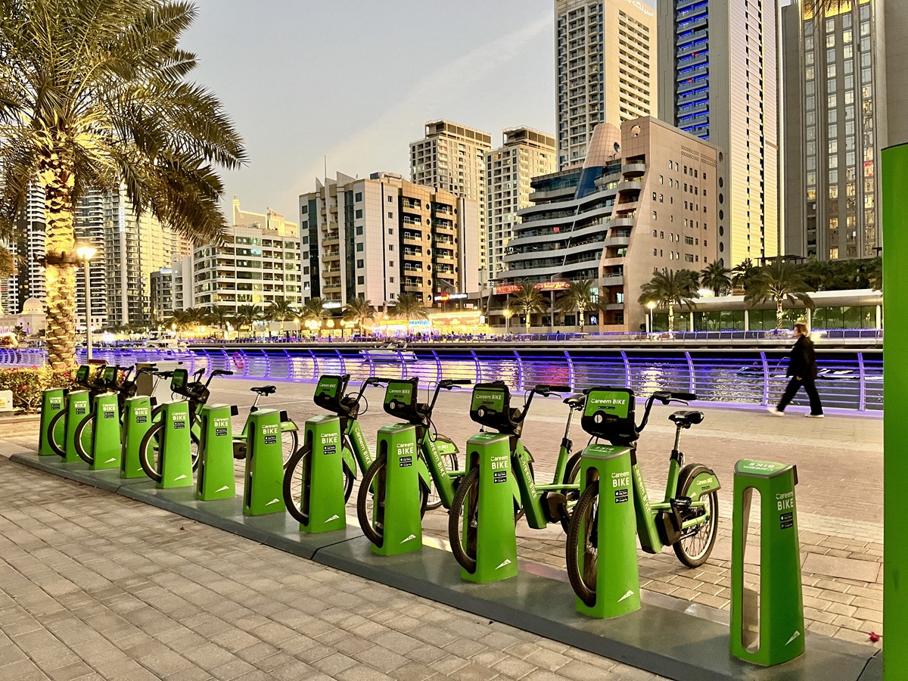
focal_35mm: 26
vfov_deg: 53.1
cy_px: 340
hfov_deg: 67.3
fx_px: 682
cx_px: 454
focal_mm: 5.1
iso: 400
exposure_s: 1/33
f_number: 1.6
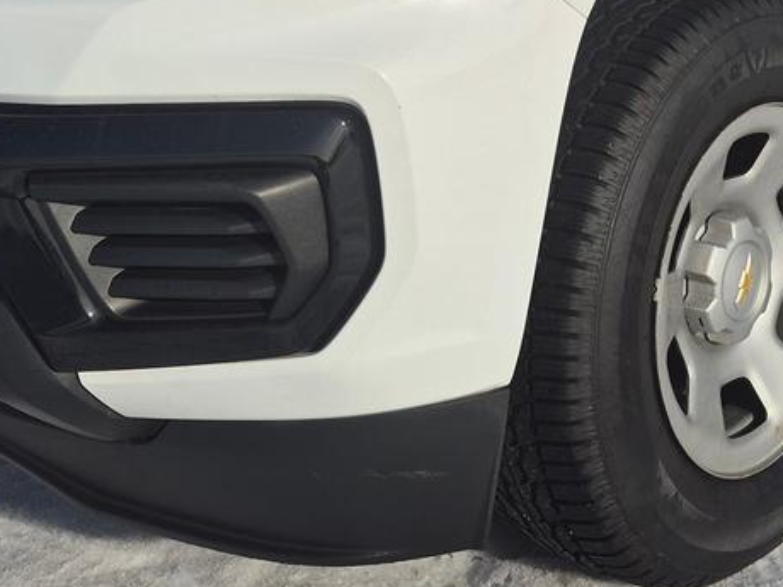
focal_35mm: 64
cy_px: -129
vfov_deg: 21.2
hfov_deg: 29.8
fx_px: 1448
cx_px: 575
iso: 50
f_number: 1.8
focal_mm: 5.4
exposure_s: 1/7696
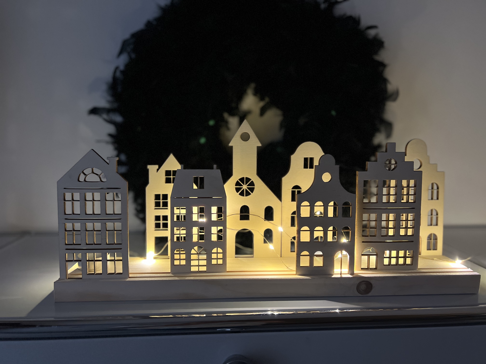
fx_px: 365
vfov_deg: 53.1
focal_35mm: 26
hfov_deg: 67.3
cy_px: 182
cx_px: 243
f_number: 1.5
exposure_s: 1/33
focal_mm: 5.7
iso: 500
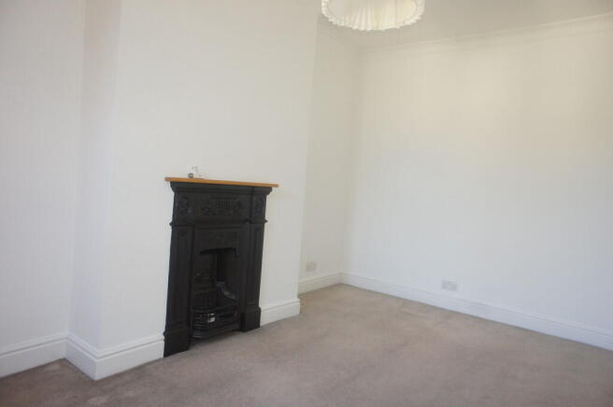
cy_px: 204
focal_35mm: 24
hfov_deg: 73.8
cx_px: 306
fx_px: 408
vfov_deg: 53.0
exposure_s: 1/100
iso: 800
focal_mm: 16
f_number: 4
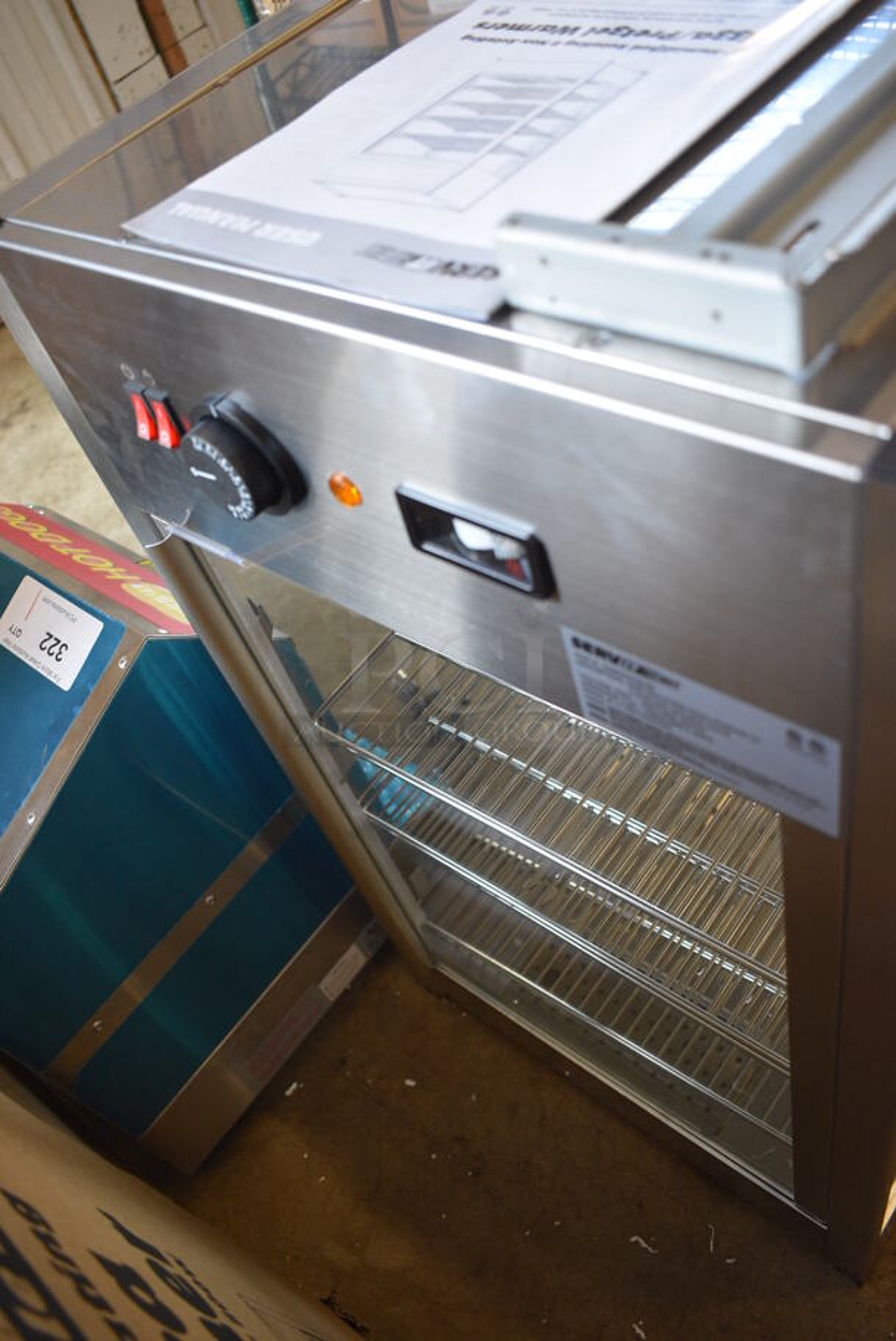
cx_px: 448
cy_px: 670
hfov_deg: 43.7
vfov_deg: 61.9
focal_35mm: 30
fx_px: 1118
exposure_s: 1/125
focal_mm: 20
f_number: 3.5
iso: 800
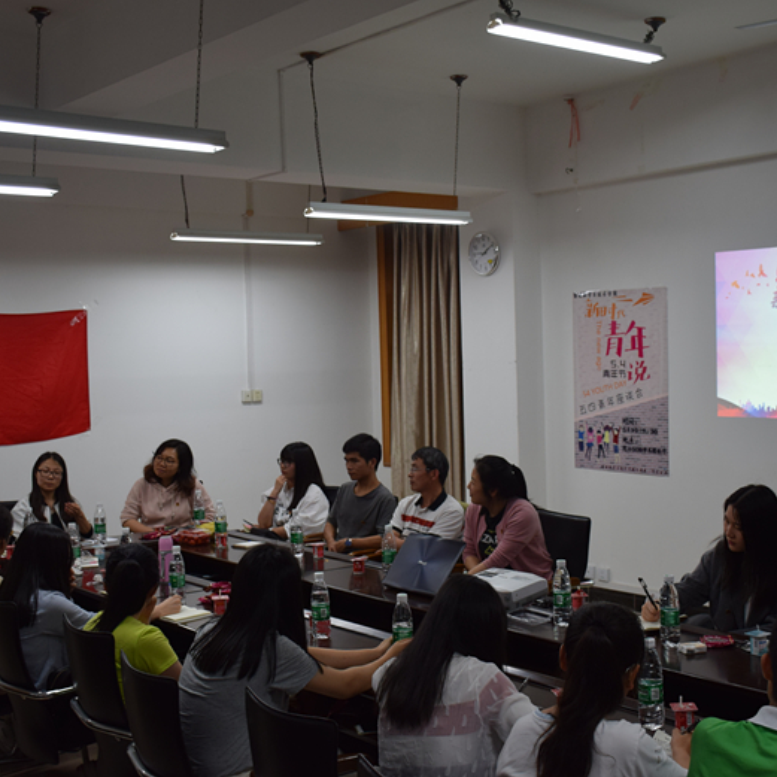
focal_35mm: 47
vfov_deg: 36.1
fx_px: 1194
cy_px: 383
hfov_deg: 36.0
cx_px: 410
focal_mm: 24
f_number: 5
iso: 400
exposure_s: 1/100
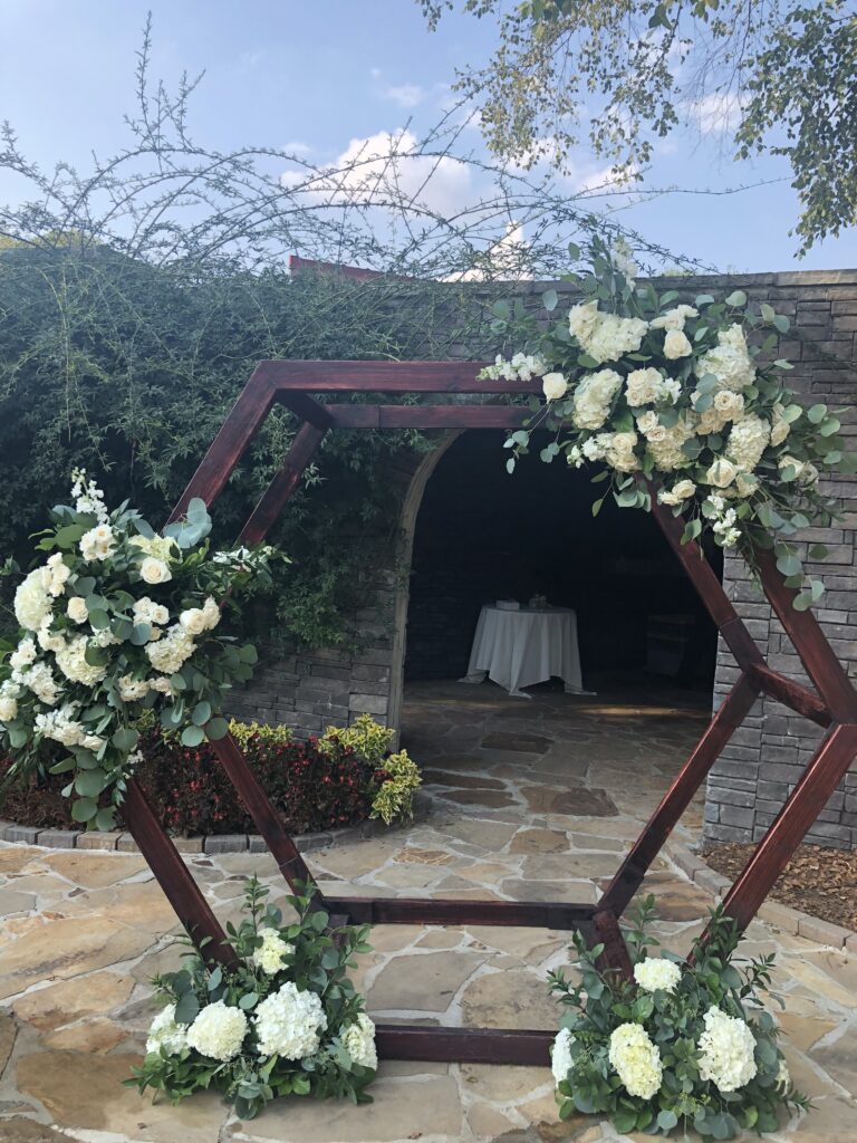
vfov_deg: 63.4
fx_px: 924
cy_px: 572
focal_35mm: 28
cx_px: 428
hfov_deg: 49.7
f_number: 1.8
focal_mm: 3.99
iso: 20
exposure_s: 1/433
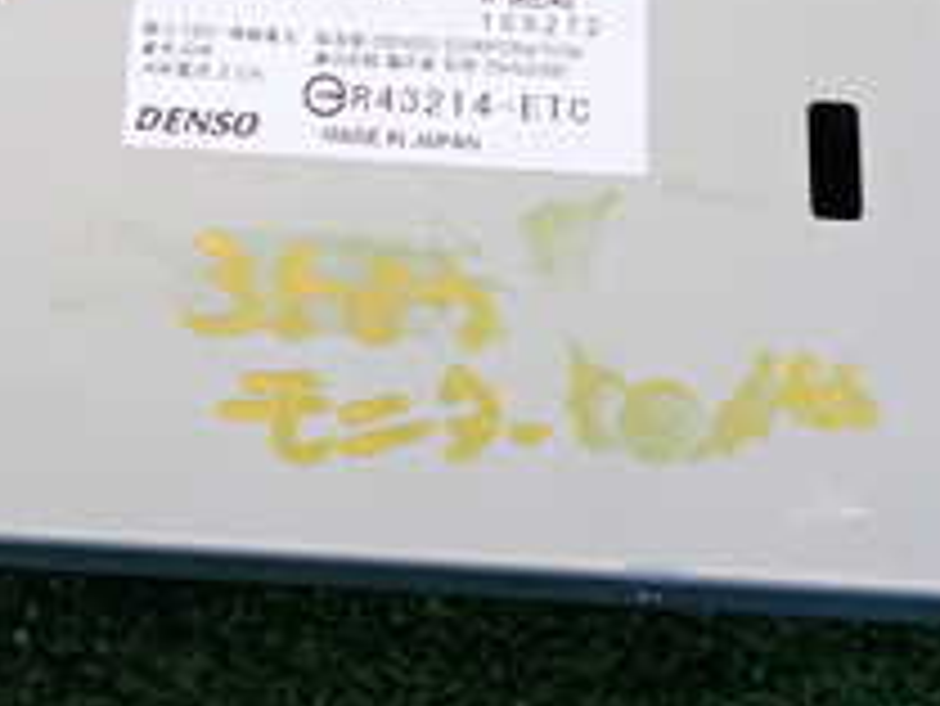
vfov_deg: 16.9
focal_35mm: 86
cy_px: 45
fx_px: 2337
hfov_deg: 22.4
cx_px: 175
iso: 200
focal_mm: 5.4
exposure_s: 1/30
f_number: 2.3
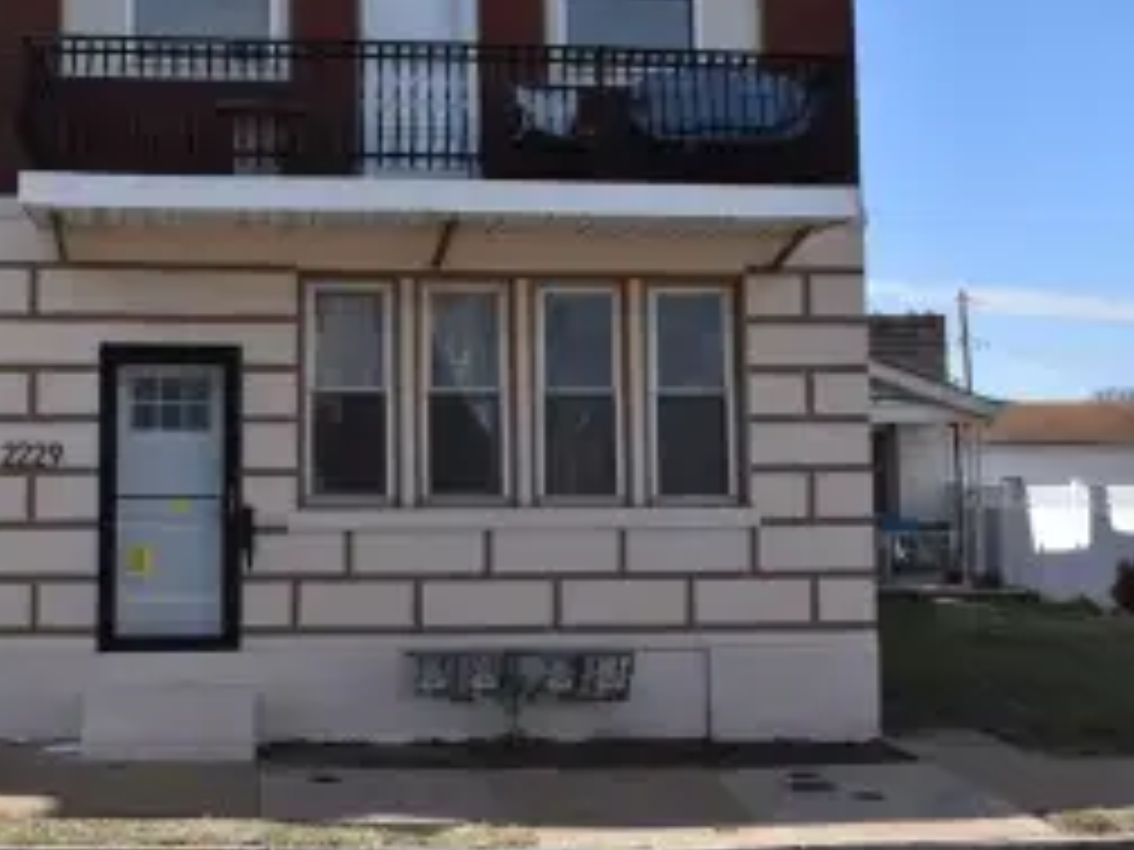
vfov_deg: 26.4
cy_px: 301
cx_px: 414
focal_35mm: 55
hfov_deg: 34.7
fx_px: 1802
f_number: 10
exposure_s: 1/400
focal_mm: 24
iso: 200
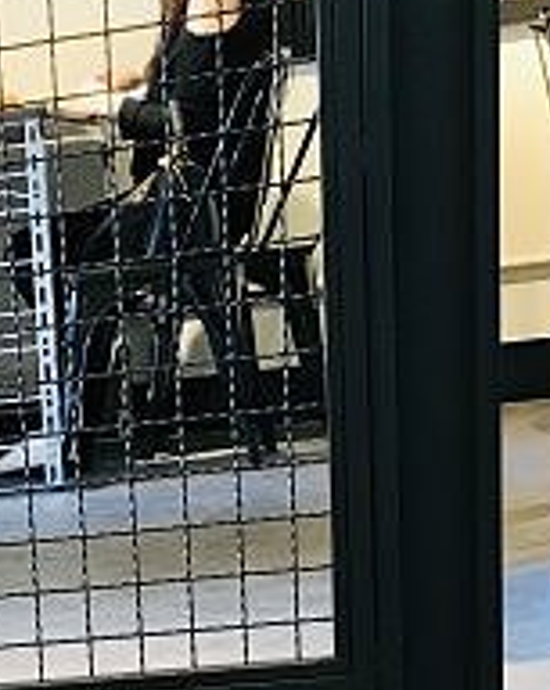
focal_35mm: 114
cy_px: 1154
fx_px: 2325
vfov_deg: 15.1
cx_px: -331
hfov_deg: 12.7
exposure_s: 1/15
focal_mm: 3.99
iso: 40
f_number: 1.8
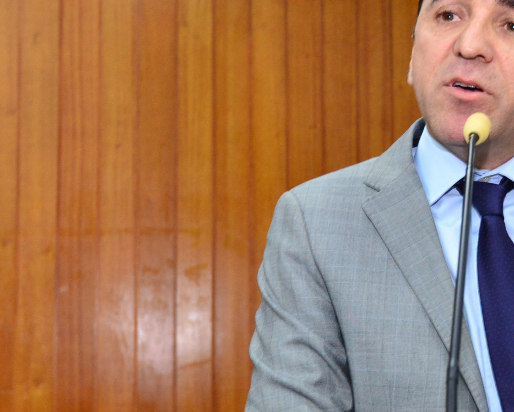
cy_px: 224
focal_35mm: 88
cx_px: 544
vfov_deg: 17.5
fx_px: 1339
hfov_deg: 20.8
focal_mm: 35
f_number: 5
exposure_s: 1/60
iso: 1600
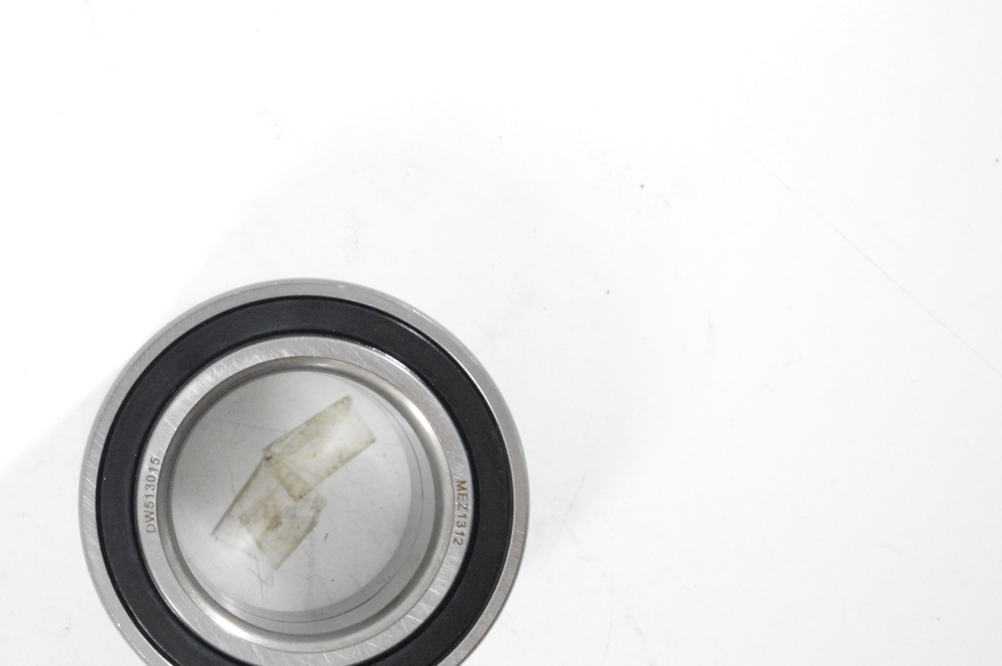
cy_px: 342
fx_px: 2113
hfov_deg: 25.8
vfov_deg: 17.9
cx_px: 95
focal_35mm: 76
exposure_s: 1/100
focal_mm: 24
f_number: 7.1
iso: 3200
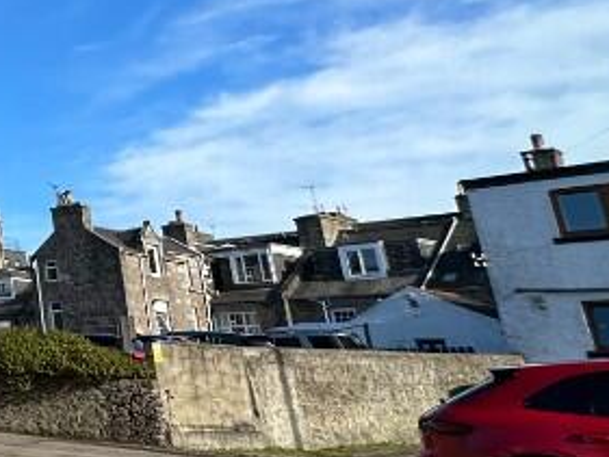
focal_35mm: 51
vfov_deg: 28.0
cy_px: 93
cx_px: -377
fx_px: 898
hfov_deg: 24.9
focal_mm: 2.22
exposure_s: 1/1435
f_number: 2.2
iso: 40
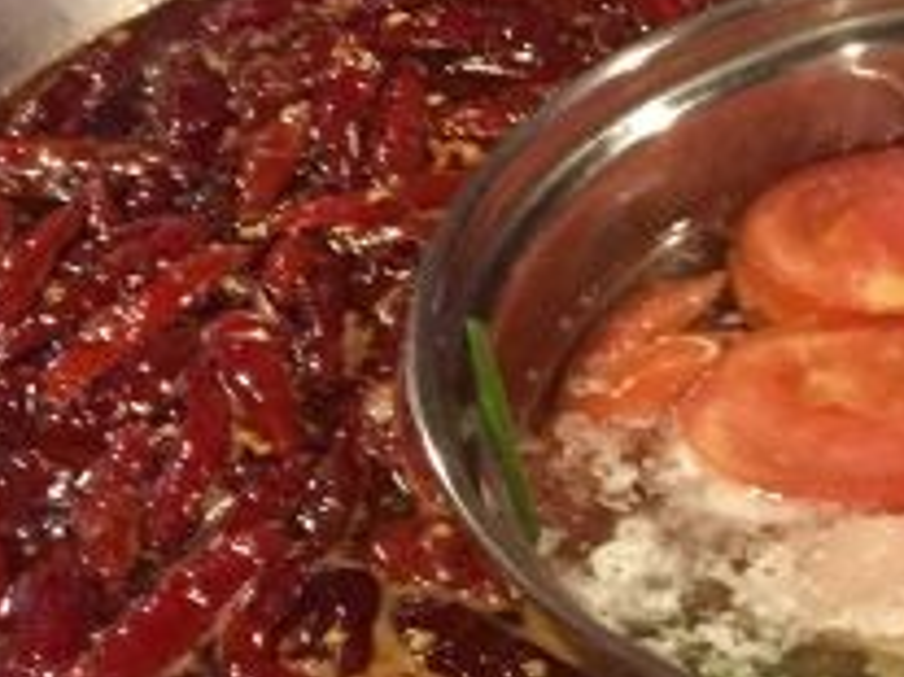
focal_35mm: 98
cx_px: 1087
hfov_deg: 18.9
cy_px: 500
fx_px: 2558
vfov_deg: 15.0
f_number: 2.2
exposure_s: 1/15
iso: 320
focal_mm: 4.15
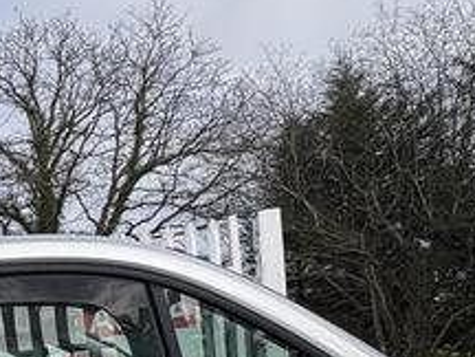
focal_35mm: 58
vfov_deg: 22.3
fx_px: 796
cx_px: -147
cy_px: 478
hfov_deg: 27.5
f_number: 2.2
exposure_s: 1/1078
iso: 40
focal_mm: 2.22
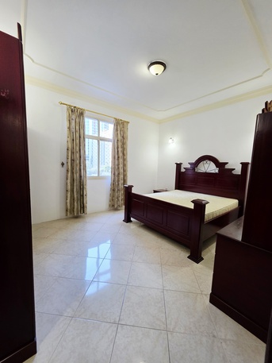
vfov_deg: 106.2
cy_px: 182
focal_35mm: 13
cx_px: 136
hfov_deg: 89.9
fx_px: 136
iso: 160
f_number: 1.9
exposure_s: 1/101
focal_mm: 2.2
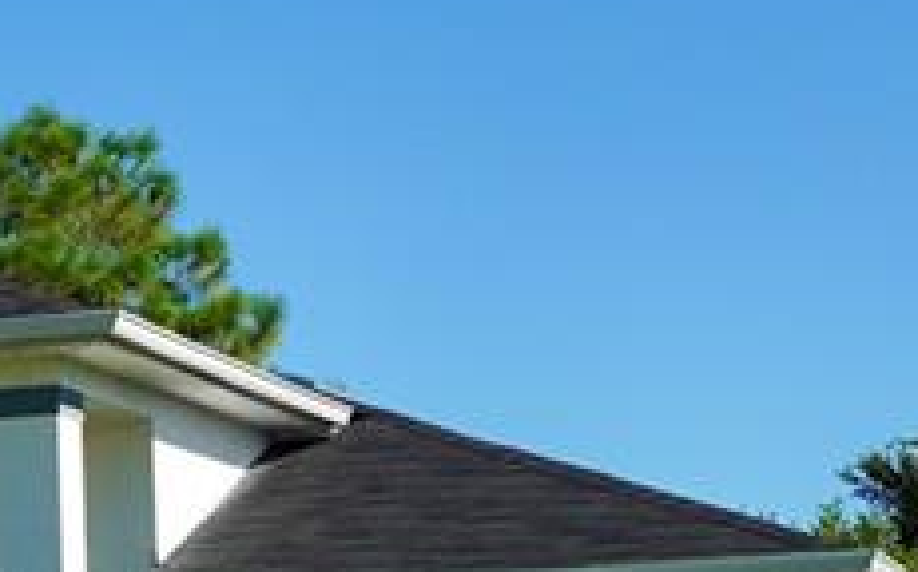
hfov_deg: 12.1
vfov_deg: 8.0
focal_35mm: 164
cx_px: -513
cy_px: 504
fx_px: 4094
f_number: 5.6
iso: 125
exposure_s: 1/1000
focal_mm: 20.6
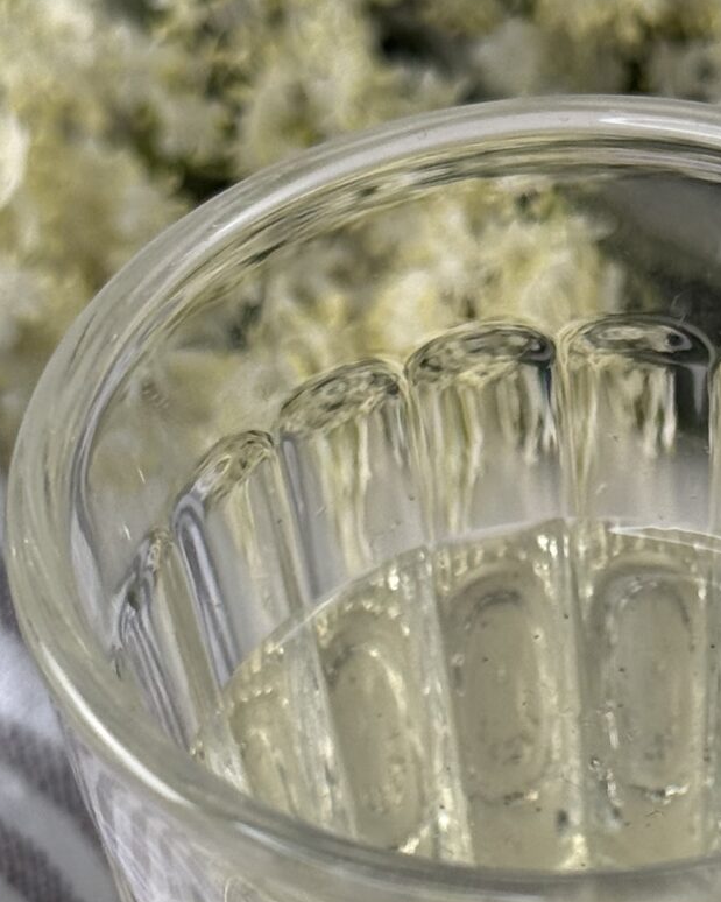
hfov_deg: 9.9
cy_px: 950
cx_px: 634
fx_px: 4135
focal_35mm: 155
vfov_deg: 12.3
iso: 64
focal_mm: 6.76
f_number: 1.78
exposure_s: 1/268
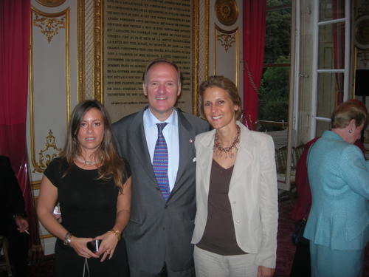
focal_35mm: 38
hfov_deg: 49.0
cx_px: 184
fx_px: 405
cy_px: 138
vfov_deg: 37.7
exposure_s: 1/60.1
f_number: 2.8
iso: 64
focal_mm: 7.8
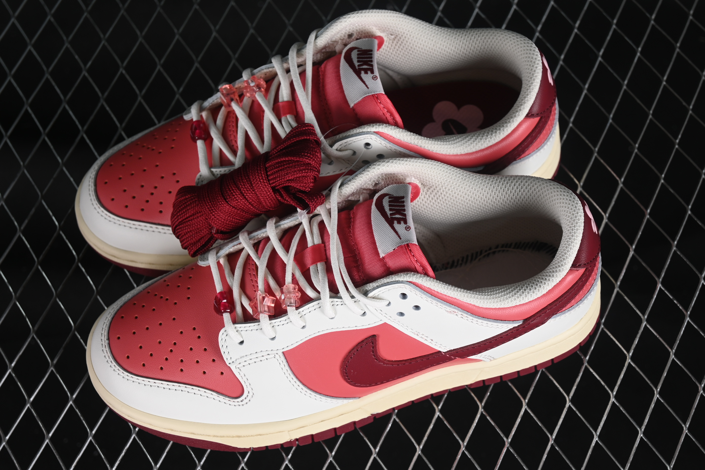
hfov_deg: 27.0
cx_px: 352
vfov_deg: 18.2
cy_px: 235
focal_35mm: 75
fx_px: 1469
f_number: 7.1
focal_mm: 50
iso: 160
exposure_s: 1/60
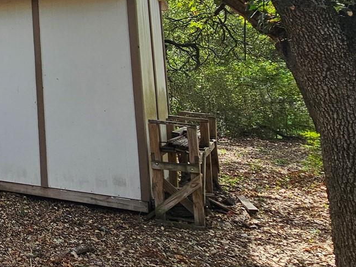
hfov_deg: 31.1
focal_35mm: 41
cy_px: 25
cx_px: -143
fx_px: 422
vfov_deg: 33.2
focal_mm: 2.2
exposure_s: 1/746
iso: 64
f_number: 2.2
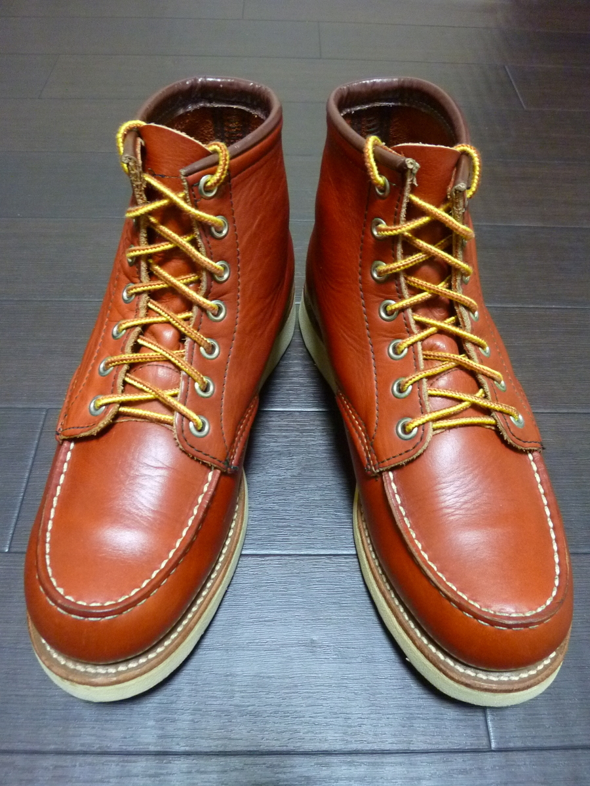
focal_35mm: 25
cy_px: 393
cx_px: 295
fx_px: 568
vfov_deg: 69.4
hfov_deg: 54.9
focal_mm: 4.5
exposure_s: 1/5
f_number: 3.3
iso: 400
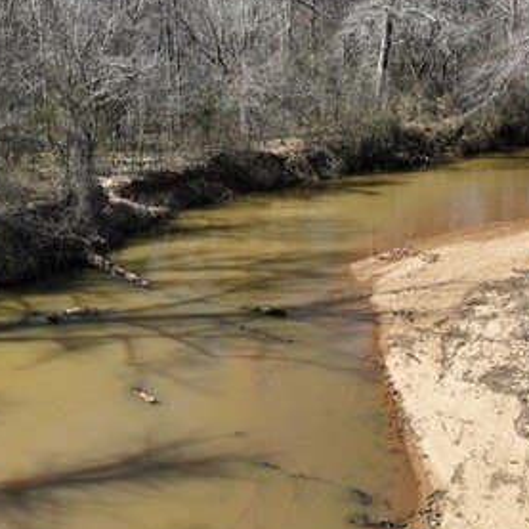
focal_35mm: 49
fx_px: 847
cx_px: 250
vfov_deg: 34.6
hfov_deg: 34.7
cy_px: 309
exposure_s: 1/200
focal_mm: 12.29
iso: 120
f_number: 2.8
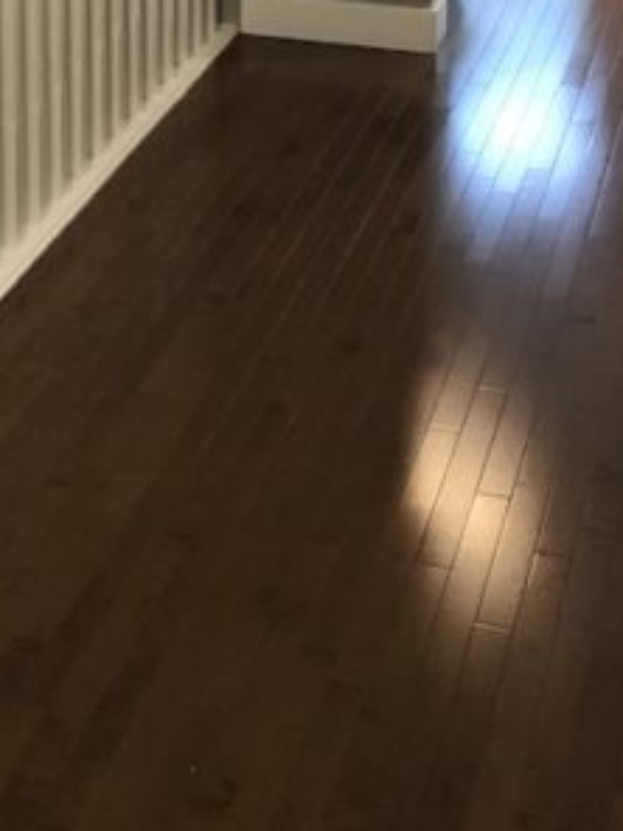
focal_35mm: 97
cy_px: -458
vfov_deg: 17.8
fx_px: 2328
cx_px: -101
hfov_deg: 14.8
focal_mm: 4
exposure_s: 1/15
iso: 80
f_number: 1.8
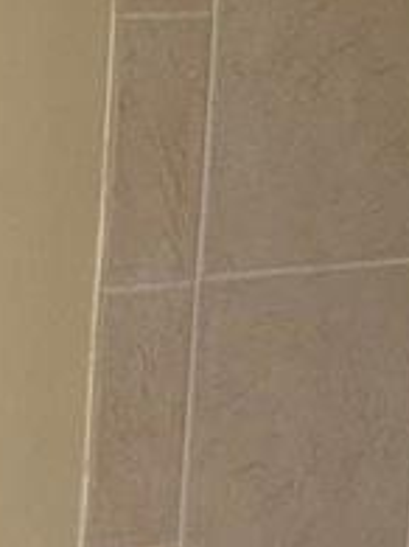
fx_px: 2523
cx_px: 501
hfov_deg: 9.1
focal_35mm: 160
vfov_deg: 12.2
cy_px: -34
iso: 100
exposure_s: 1/60
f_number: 1.8
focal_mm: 4.25
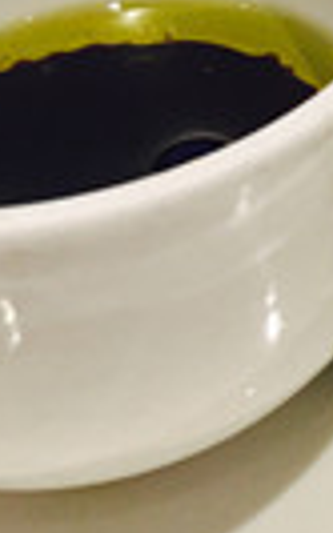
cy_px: -176
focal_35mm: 139
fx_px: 2021
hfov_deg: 7.9
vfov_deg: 14.4
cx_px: 1043
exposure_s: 1/30
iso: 50
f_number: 2.2
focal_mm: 4.15
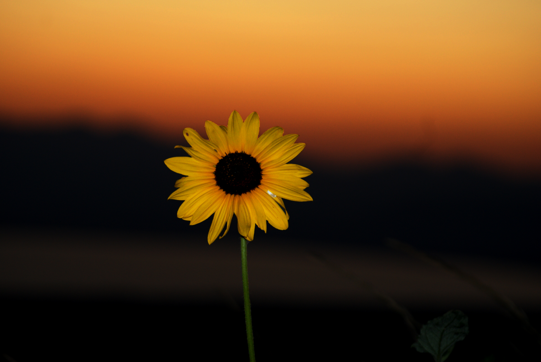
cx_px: 270
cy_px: 181
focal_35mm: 180
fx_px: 2708
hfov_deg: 11.4
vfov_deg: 7.7
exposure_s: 1/125
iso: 400
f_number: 5.6
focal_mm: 120
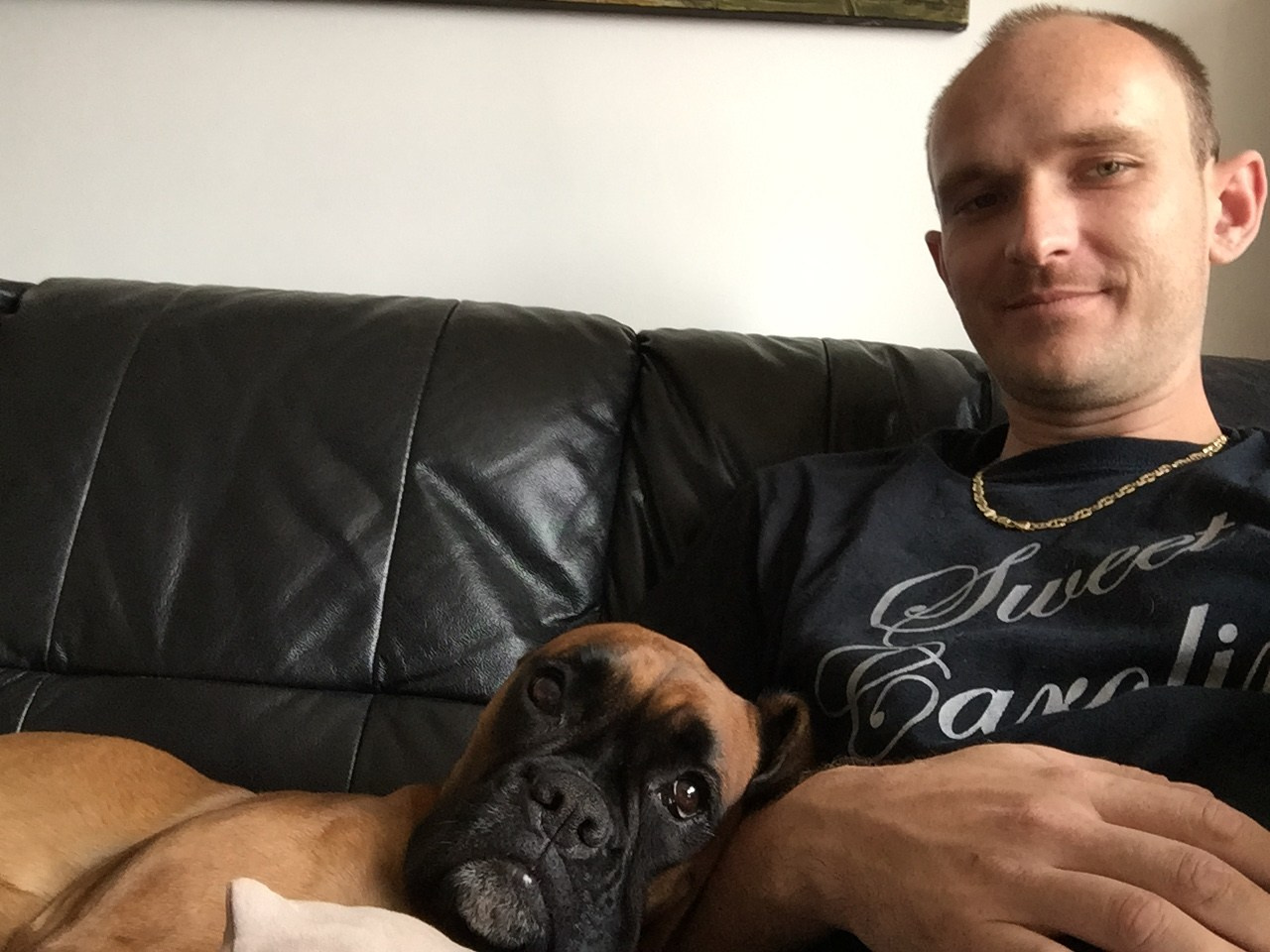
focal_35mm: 31
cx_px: 635
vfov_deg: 45.4
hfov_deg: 58.4
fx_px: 1137
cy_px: 476
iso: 50
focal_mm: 2.65
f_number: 2.2
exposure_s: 1/30
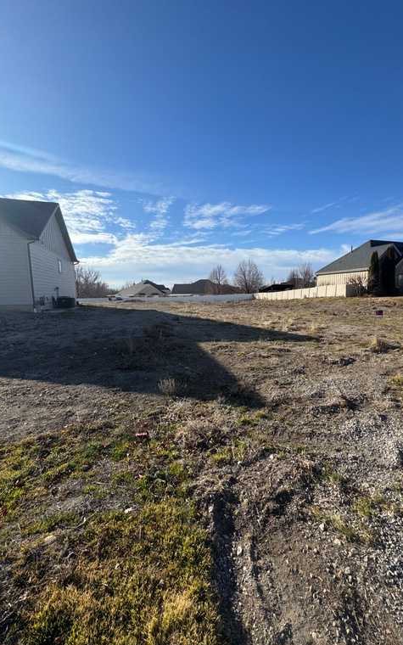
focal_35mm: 15
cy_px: 325
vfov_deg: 101.5
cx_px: 224
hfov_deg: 74.5
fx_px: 264
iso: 50
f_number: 2.2
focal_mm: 2.22
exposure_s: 1/2083
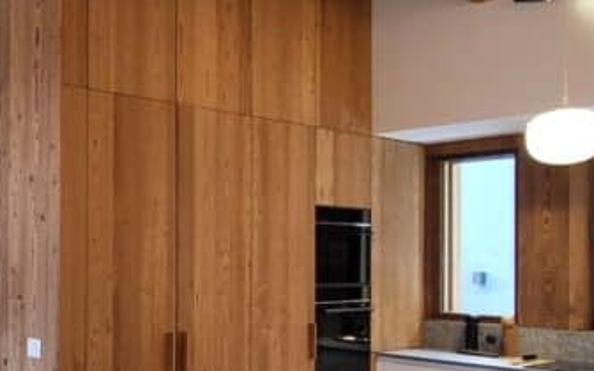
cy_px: 253
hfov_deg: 36.2
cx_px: -124
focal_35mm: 42
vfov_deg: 30.3
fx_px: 680
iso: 250
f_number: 2.2
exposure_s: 1/50
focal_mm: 1.74
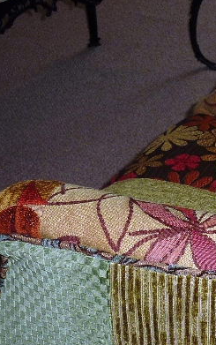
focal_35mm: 104
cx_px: 278
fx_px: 978
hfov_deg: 12.2
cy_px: 233
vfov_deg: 19.9
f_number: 3.8
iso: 100
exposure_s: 1/60
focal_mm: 7.9
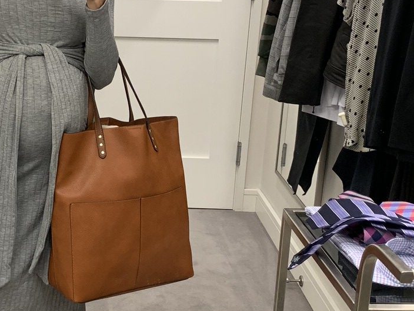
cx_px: 90
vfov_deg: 21.9
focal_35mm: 67
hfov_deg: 28.4
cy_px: 161
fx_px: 801
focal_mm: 4.25
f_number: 1.8
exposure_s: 1/60
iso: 100
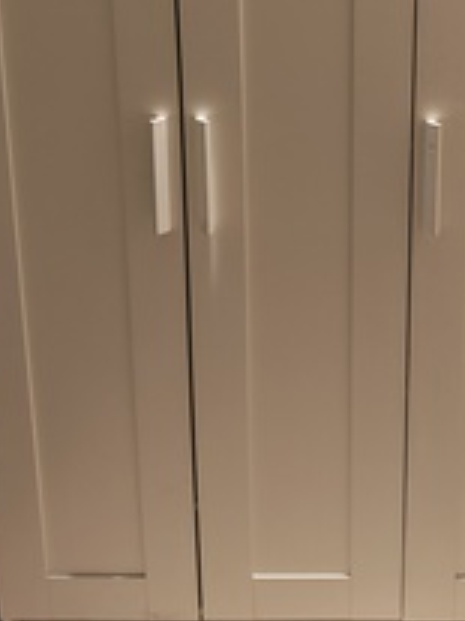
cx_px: 376
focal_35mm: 53
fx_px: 950
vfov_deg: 35.3
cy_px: 142
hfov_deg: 26.9
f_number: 2
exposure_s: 1/120
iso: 640
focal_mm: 6.83
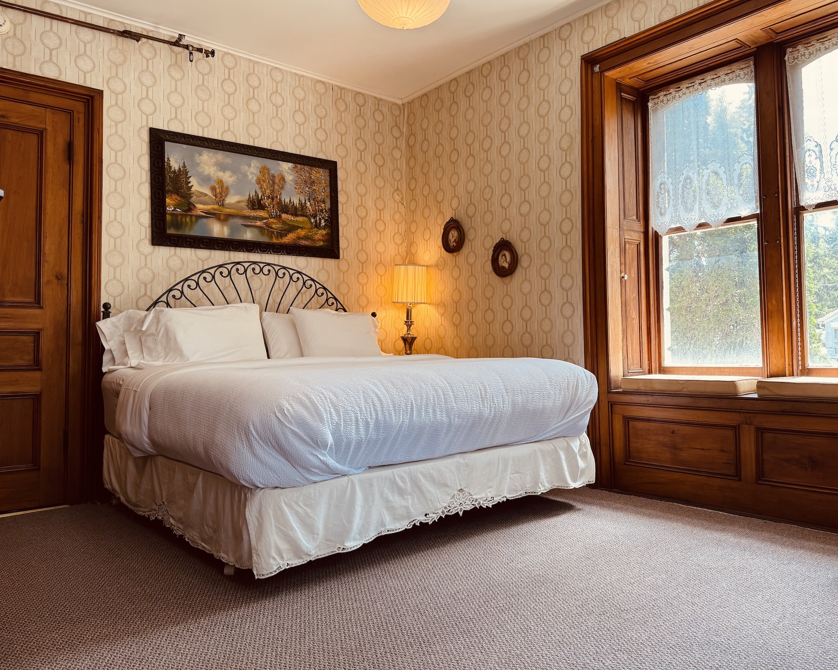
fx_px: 645
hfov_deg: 66.0
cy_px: 322
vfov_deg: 54.9
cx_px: 442
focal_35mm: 26
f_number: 1.78
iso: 80
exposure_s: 1/120
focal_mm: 6.76
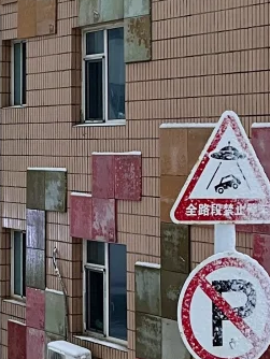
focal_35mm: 112
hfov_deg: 13.1
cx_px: 33
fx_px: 1163
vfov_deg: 17.5
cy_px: 91
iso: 200
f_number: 1.6
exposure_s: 1/60
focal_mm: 5.1
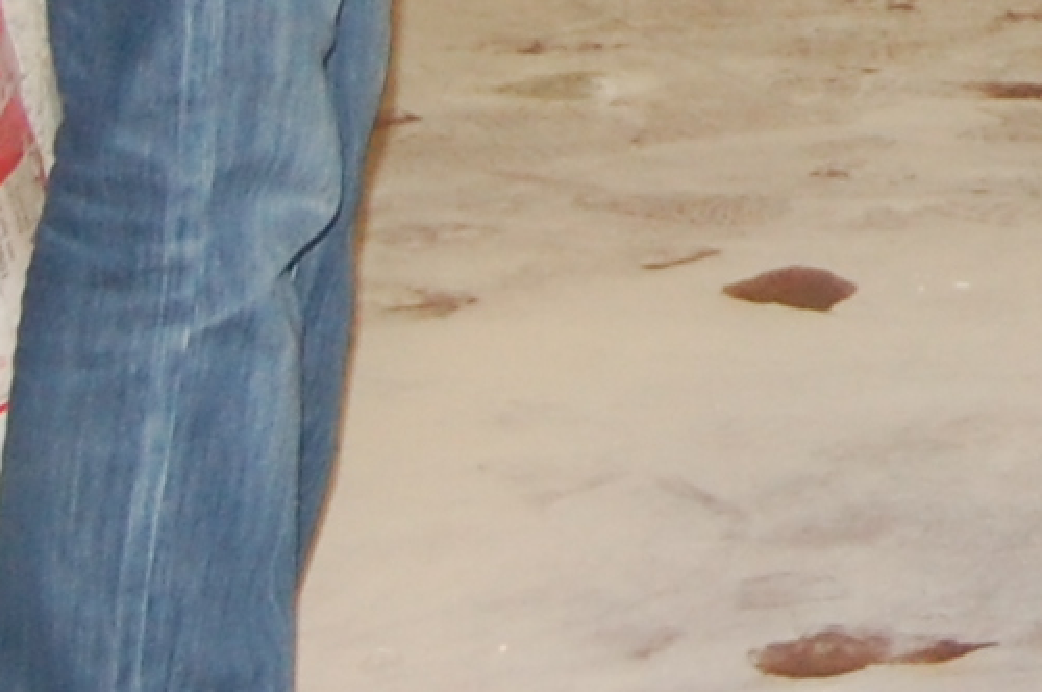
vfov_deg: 4.7
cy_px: -1073
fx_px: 8094
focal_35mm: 280
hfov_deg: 7.1
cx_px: 2157
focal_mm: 31
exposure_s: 1/60
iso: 800
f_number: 4.5
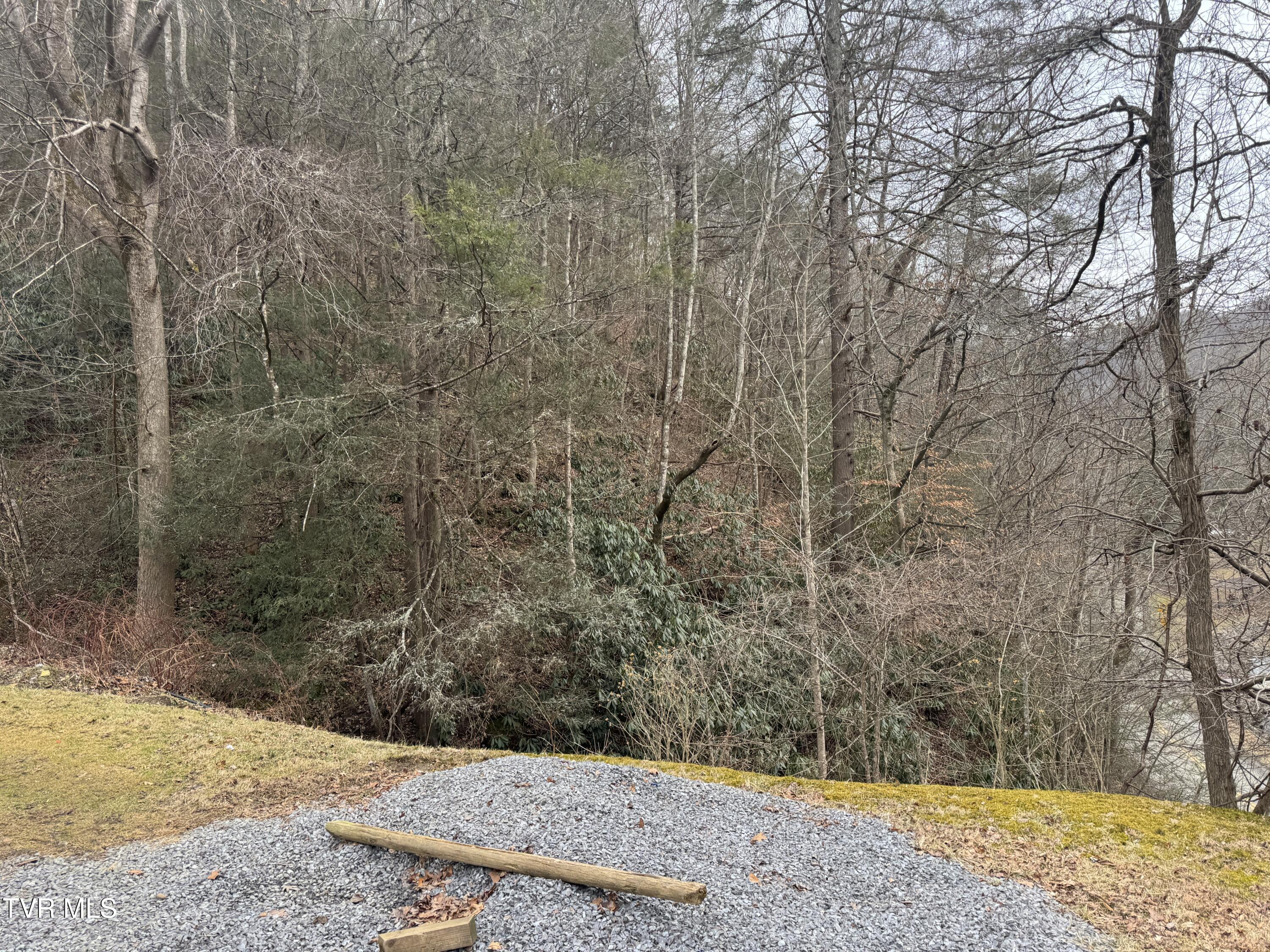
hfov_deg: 71.6
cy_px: 476
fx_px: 881
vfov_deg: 56.8
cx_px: 635
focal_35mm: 24
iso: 80
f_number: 1.78
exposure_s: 1/163
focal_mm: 6.76
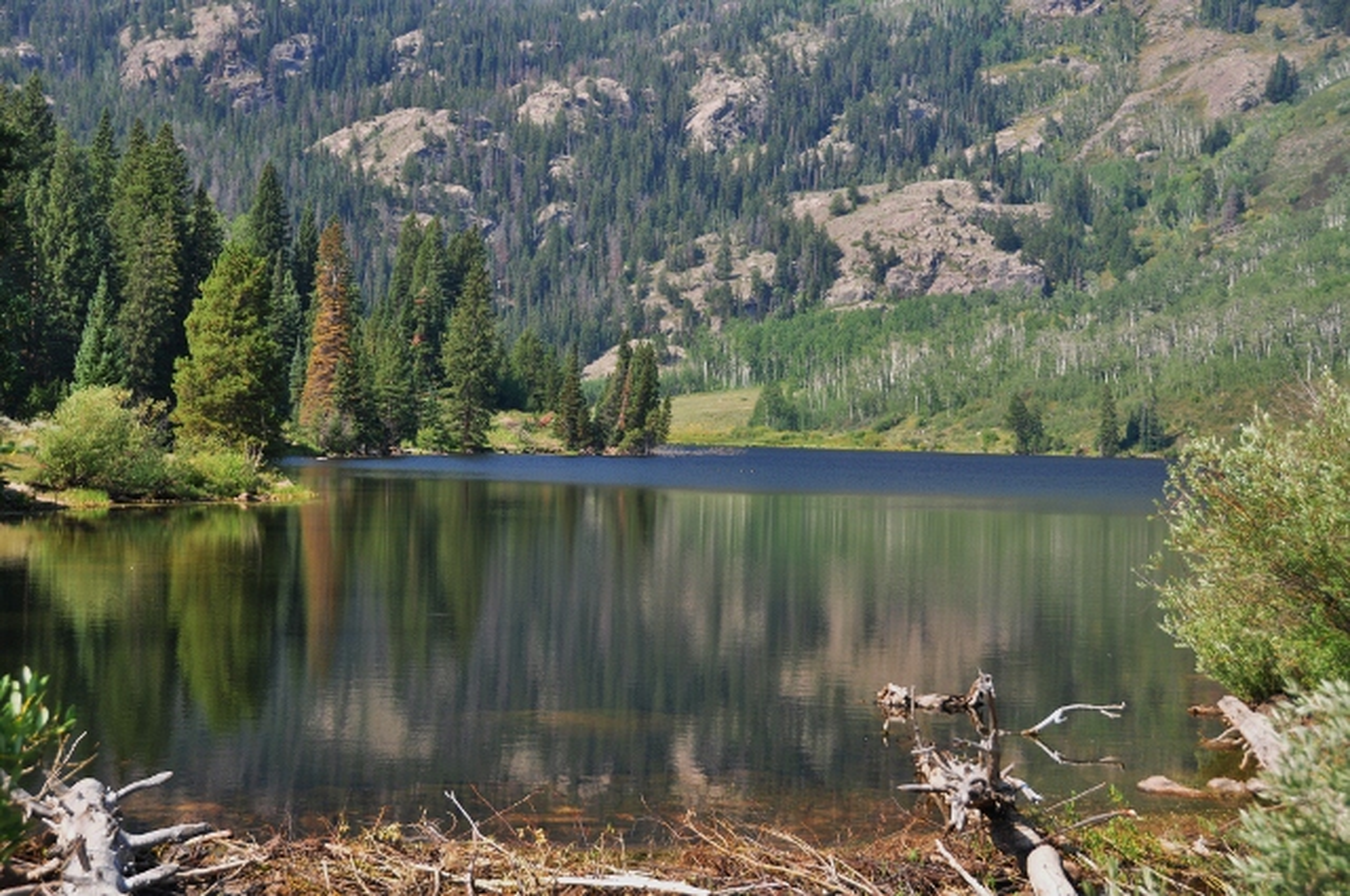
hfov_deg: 29.3
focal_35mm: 69
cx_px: 675
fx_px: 2584
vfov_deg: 19.7
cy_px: 448
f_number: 6.7
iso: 200
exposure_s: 1/90
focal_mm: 46
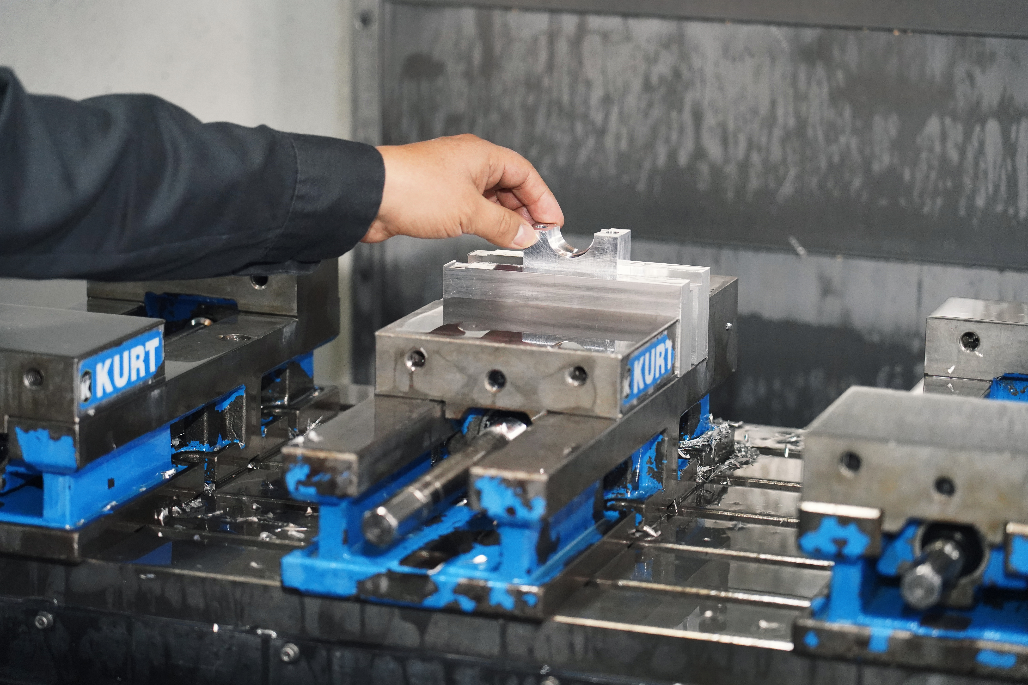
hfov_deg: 19.5
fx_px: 2998
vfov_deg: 13.0
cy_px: 342
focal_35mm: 105
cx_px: 514
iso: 6400
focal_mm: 105
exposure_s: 1/160
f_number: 4
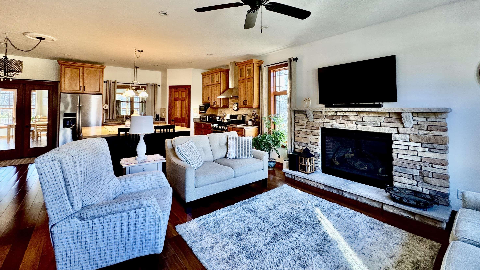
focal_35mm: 16
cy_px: 102
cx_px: 238
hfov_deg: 99.4
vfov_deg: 66.1
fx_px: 204
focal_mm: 2.22
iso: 200
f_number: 2.2
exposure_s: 1/60
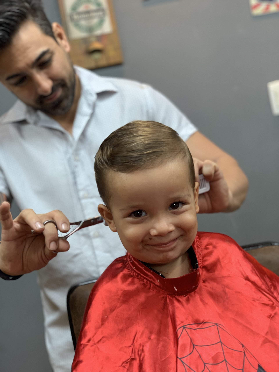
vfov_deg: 36.8
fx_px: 559
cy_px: 186
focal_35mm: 52
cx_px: 140
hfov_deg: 28.0
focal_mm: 6
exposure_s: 1/60
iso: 160
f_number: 2.4
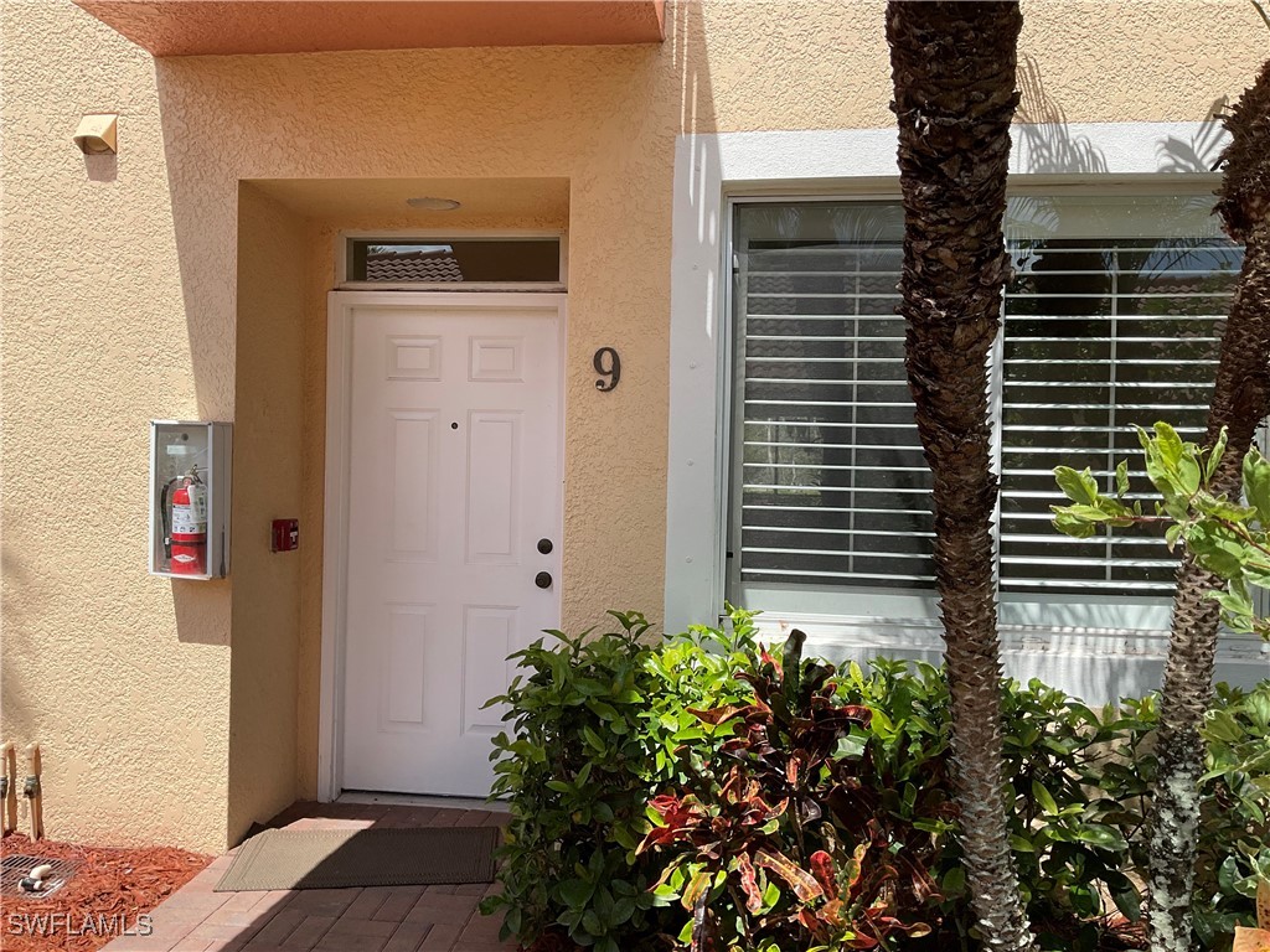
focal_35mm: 29
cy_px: 476
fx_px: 1064
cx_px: 635
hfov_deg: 61.7
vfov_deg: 48.2
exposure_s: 1/1311
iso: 16
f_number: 1.8
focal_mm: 3
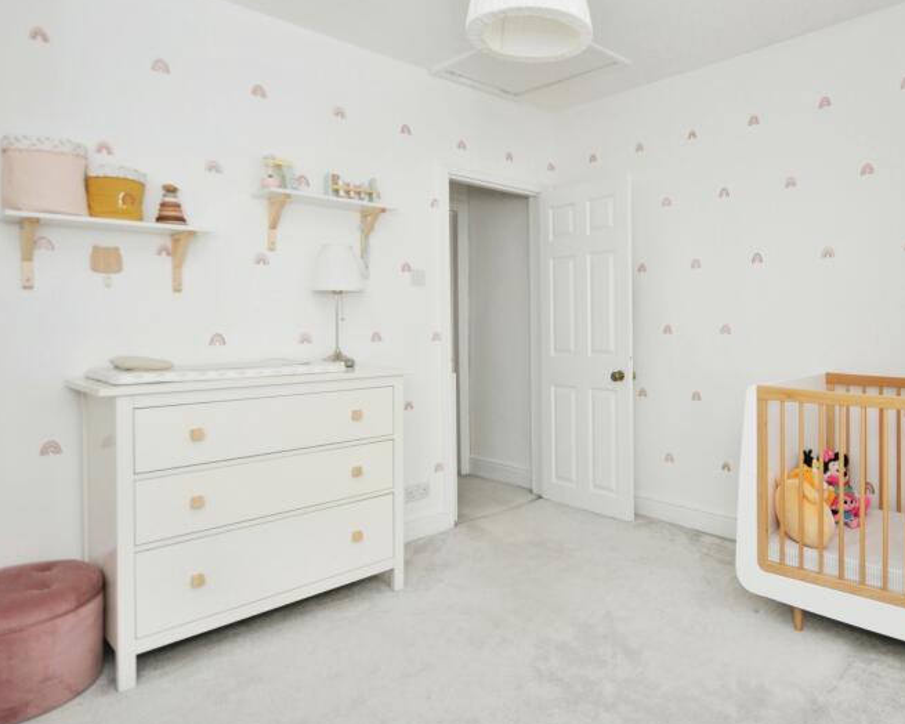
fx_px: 589
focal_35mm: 22
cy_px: 330
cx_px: 591
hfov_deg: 73.1
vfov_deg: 63.0
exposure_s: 1/60
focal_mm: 10
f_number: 5
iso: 200
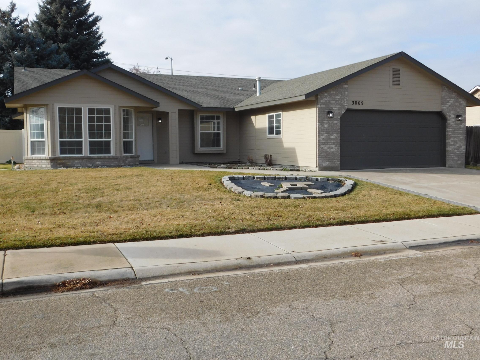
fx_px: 499
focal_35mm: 36
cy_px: 180
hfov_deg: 51.4
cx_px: 240
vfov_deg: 39.7
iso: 125
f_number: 3.5
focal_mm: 6.3
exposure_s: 1/1000
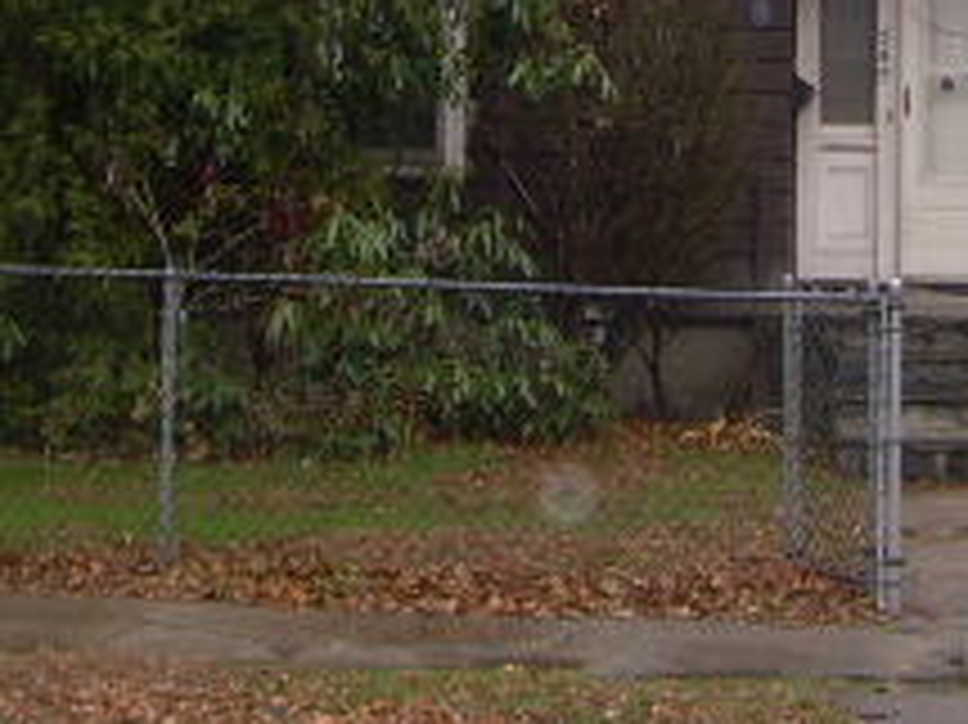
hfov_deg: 17.4
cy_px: -157
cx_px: 576
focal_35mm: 113
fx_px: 3158
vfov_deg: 12.8
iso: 50
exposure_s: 1/105
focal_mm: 6.3
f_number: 2.8
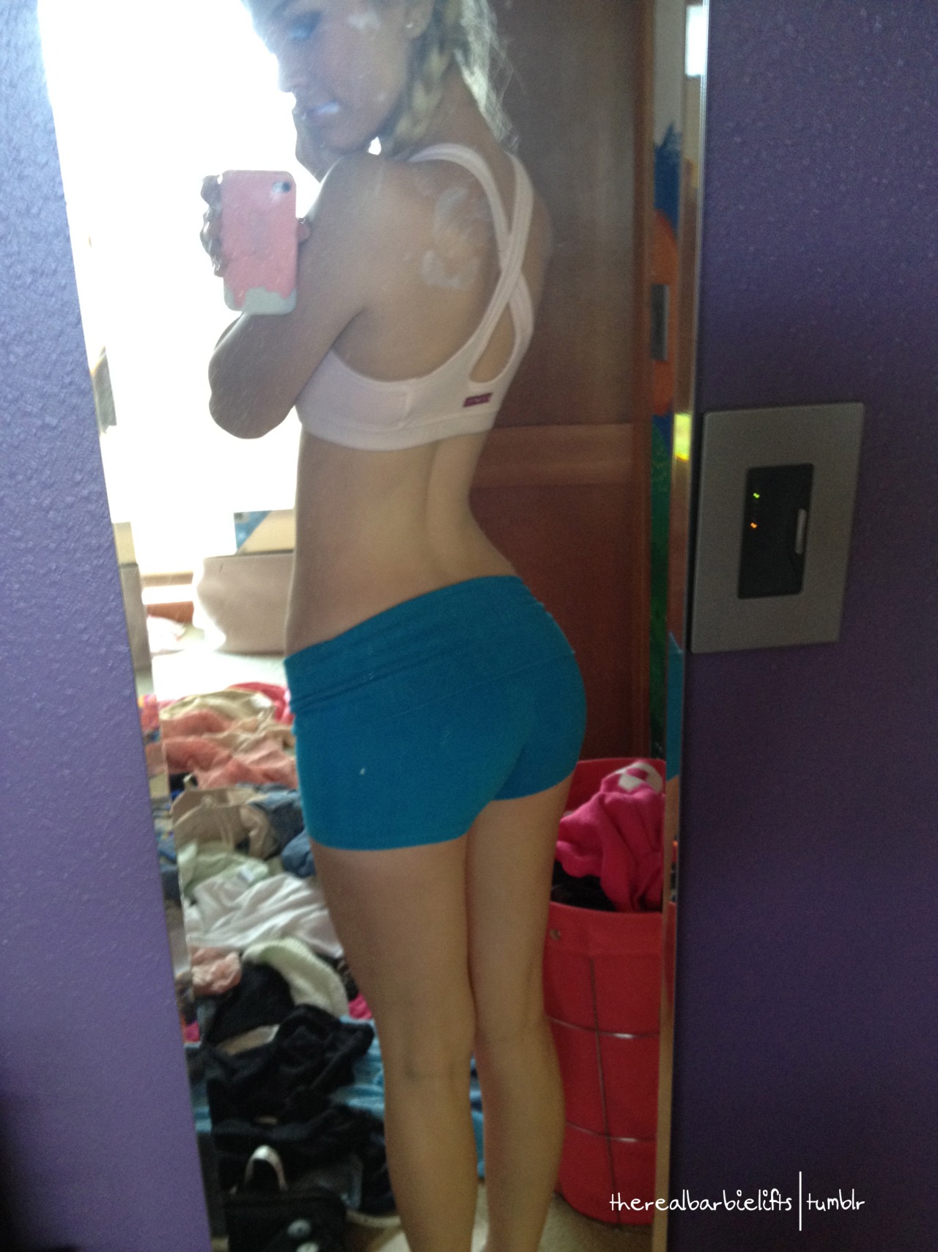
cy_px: 626
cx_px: 469
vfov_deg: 52.6
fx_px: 1265
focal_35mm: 35
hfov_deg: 40.7
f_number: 2.4
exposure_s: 1/20
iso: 160
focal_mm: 4.28
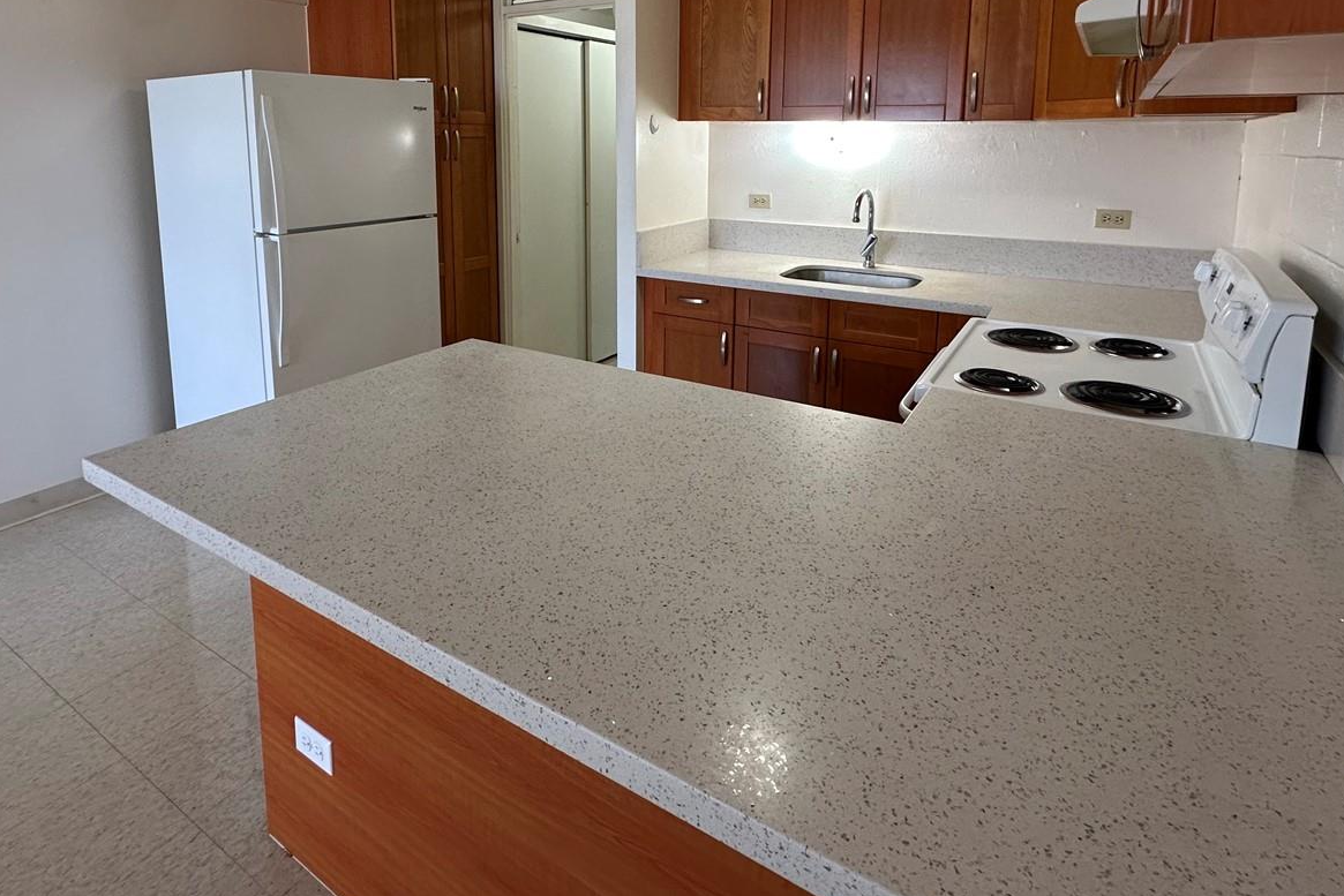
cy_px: 235
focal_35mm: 20
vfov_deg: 59.0
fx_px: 747
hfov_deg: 83.9
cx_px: 640
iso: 200
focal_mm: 2.22
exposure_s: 1/120
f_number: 2.2
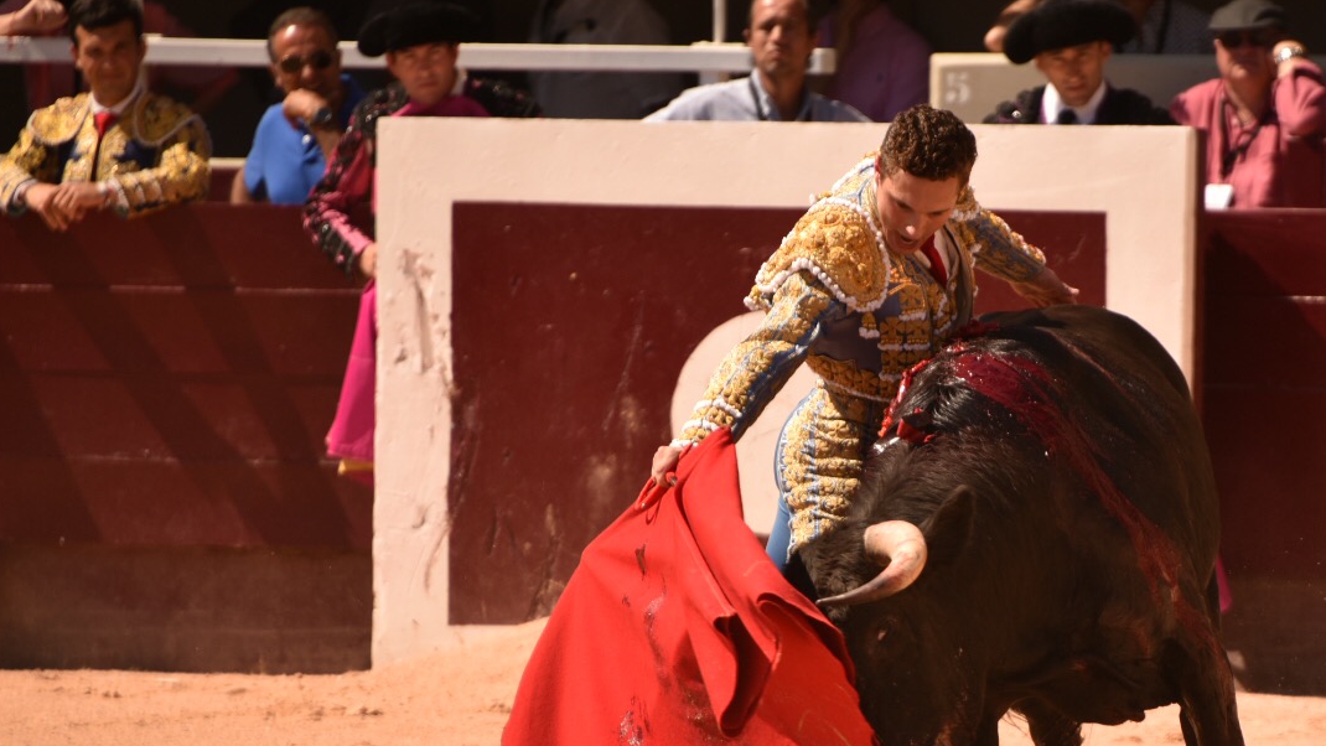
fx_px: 16737
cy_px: 513
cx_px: 910
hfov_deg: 4.5
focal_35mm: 476
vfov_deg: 2.6
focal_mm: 300
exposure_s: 1/1000
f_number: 5.6
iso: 200
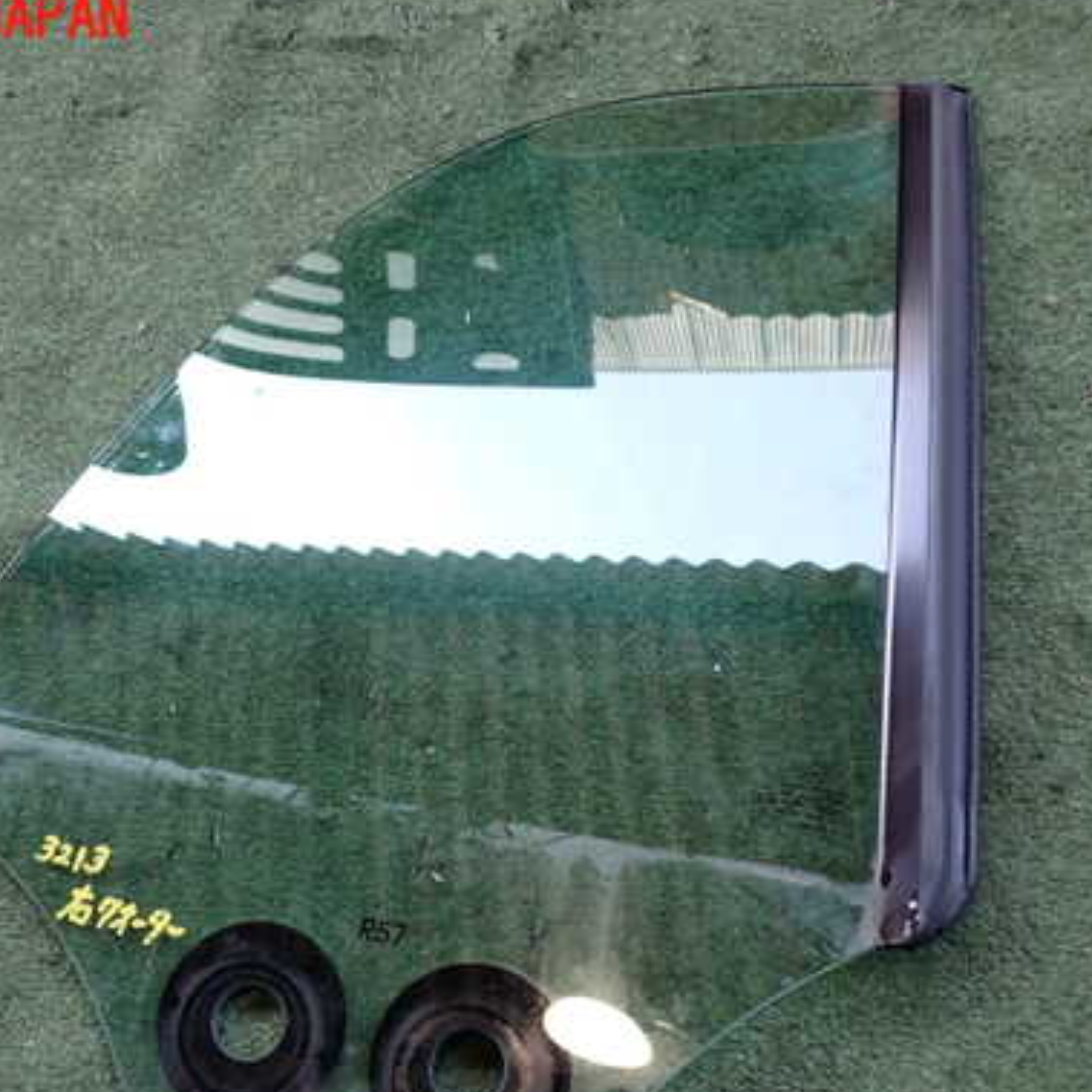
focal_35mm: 42
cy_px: 631
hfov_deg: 39.9
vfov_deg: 39.9
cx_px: 470
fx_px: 1499
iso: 160
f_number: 2.3
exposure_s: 1/125
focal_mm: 5.4
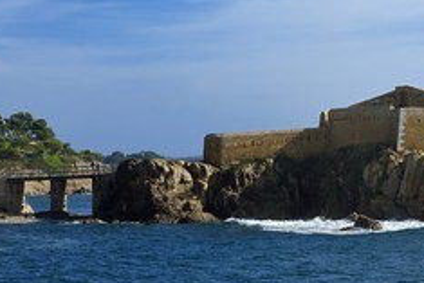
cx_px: 366
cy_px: 180
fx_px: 1897
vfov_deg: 8.5
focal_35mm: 161
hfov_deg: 12.7
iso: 200
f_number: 11
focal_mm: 90
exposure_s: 1/320
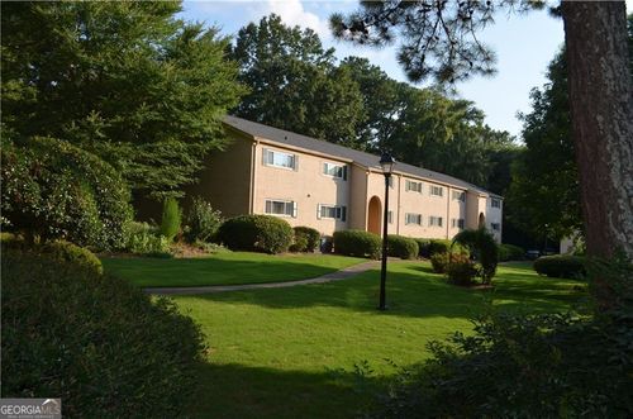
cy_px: 210
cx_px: 316
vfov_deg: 43.4
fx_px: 526
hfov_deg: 62.0
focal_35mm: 30
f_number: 6.3
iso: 100
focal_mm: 20
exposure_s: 1/200
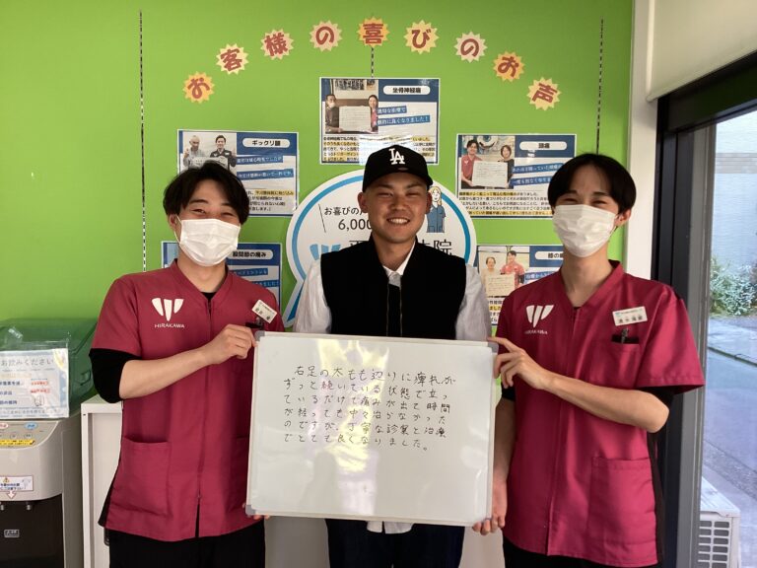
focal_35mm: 31
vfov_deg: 45.4
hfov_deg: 58.4
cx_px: 378
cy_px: 284
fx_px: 678
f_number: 2.4
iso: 80
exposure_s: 1/100
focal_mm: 3.3
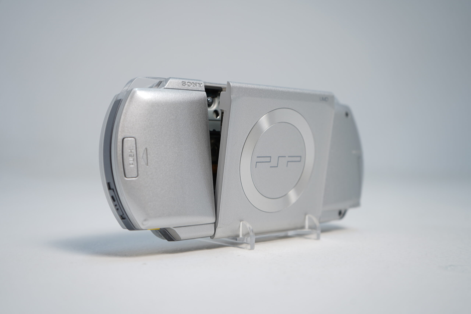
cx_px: 236
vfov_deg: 32.6
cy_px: 157
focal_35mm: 41
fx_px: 536
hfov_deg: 47.4
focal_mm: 41
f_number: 5.6
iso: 64
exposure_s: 1/8
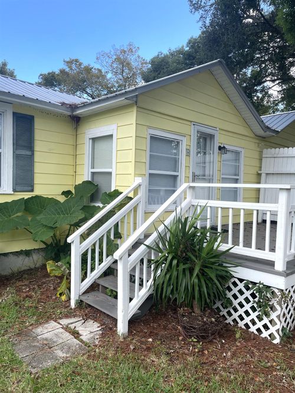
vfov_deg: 67.3
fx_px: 296
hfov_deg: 53.0
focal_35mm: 26
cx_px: 148
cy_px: 196
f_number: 1.6
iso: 32
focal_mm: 4.2
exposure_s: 1/796
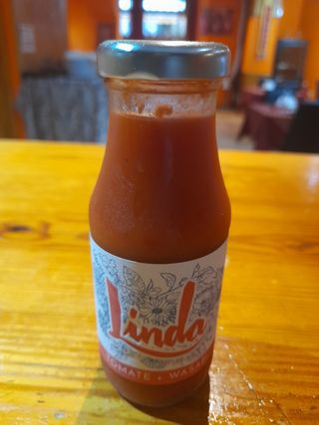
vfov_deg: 69.4
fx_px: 307
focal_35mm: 25
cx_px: 160
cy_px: 212
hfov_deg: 54.9
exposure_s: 1/25
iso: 500
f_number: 2
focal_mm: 4.6
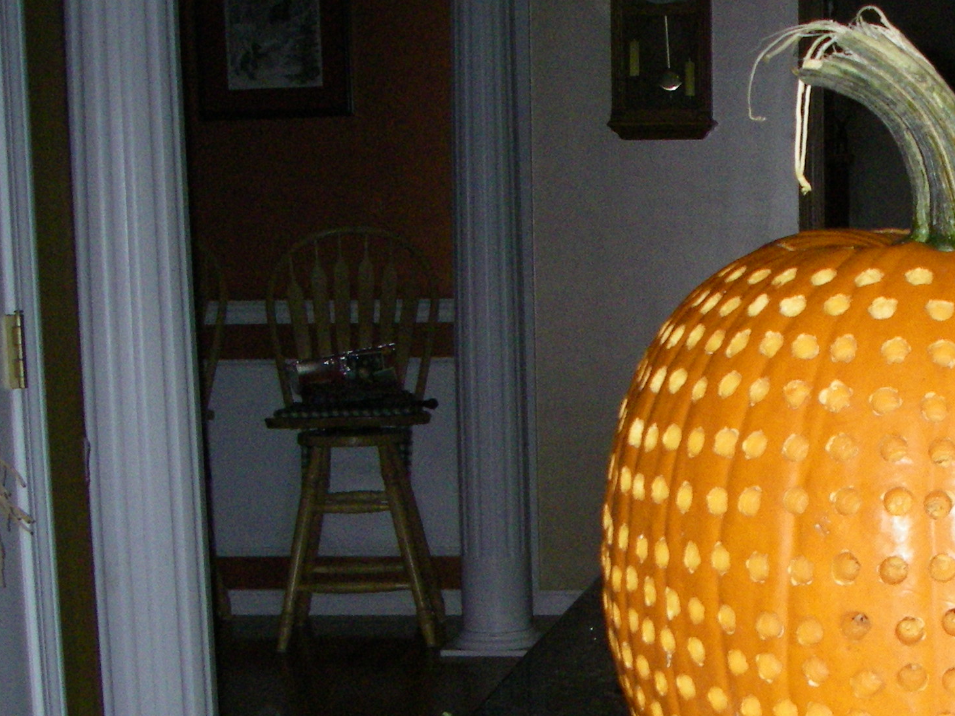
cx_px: 960
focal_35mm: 80
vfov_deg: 18.1
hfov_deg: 23.4
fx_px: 2207
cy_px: 650
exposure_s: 1/50
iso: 400
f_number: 3.3
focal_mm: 6.3
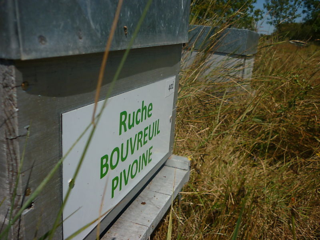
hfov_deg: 55.4
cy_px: 120
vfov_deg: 42.9
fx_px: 305
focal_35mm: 33
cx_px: 160
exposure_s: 1/400
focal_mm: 5.5
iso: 80
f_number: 8
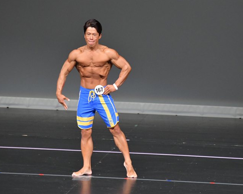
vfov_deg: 4.0
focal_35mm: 391
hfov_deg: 5.0
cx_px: 136
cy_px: 97
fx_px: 2811
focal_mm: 230
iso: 5000
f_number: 5.6
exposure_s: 1/400
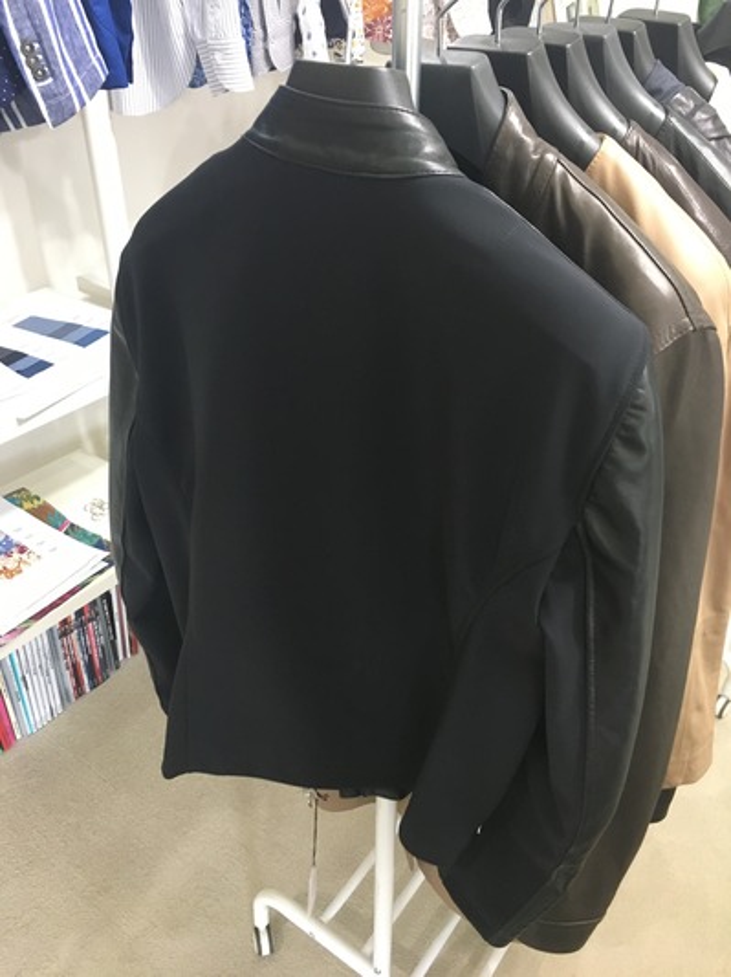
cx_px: 366
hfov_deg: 48.2
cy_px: 488
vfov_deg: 61.7
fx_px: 818
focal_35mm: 29
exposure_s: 1/20
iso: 200
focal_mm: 4.15
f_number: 2.2
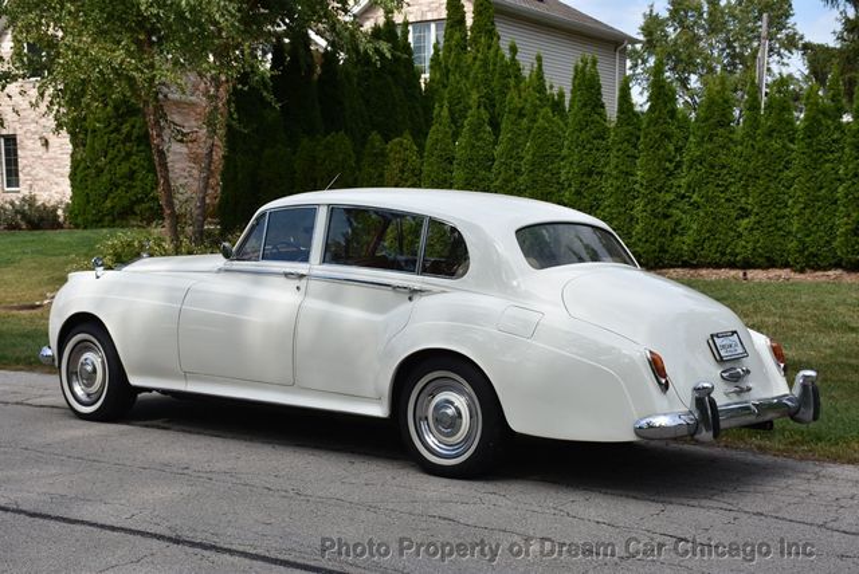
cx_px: 430
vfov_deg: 25.8
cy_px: 287
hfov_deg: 37.8
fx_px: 1254
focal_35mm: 52
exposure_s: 1/500
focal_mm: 35
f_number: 8
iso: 200
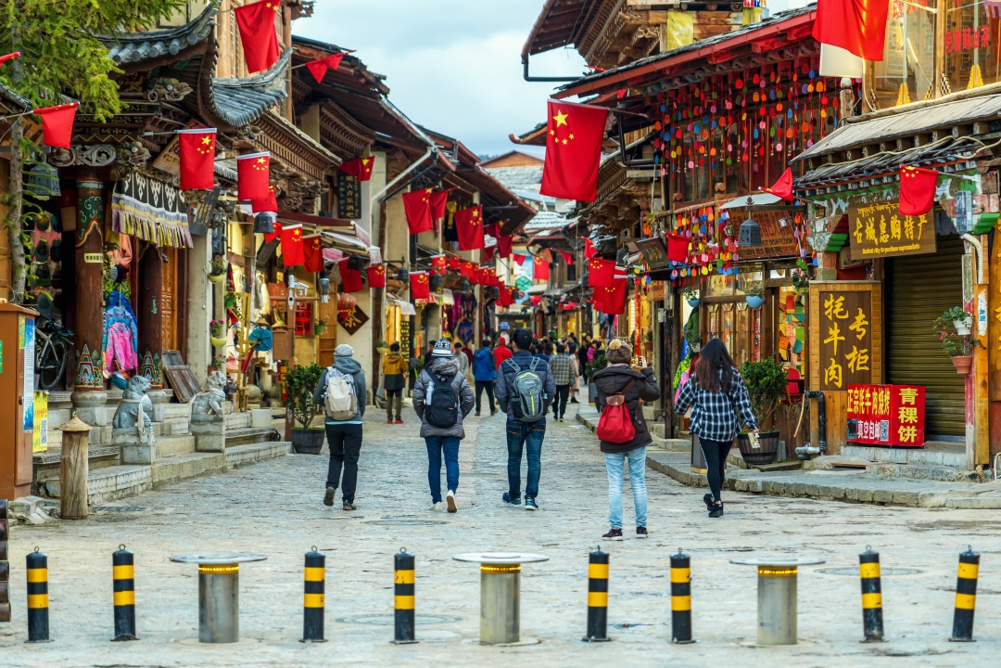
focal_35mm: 105
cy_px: 334
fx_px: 2919
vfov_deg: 13.0
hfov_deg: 19.5
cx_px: 500
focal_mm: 105
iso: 1000
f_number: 4
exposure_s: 1/60
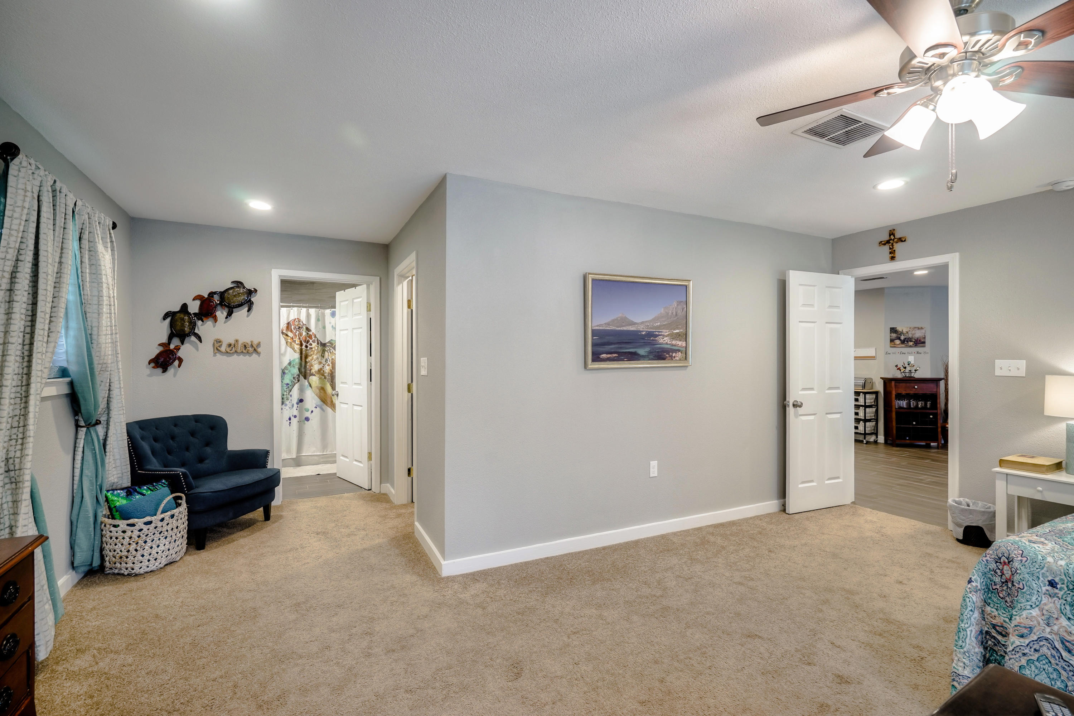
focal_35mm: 16
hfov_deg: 96.7
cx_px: 537
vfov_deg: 73.7
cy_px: 358
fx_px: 477
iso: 100
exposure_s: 1.6
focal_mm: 16
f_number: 8
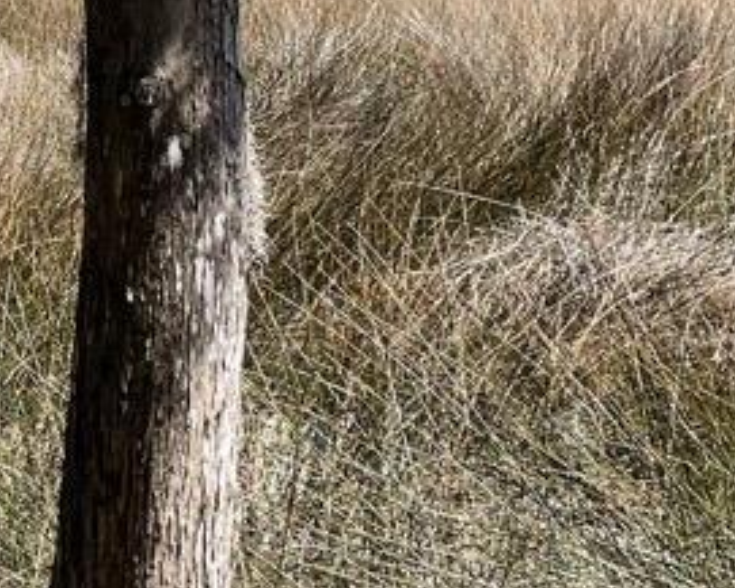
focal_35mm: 120
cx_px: -380
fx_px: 2611
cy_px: -3
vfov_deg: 12.7
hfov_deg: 14.8
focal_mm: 4.2
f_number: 1.6
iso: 32
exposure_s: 1/1511
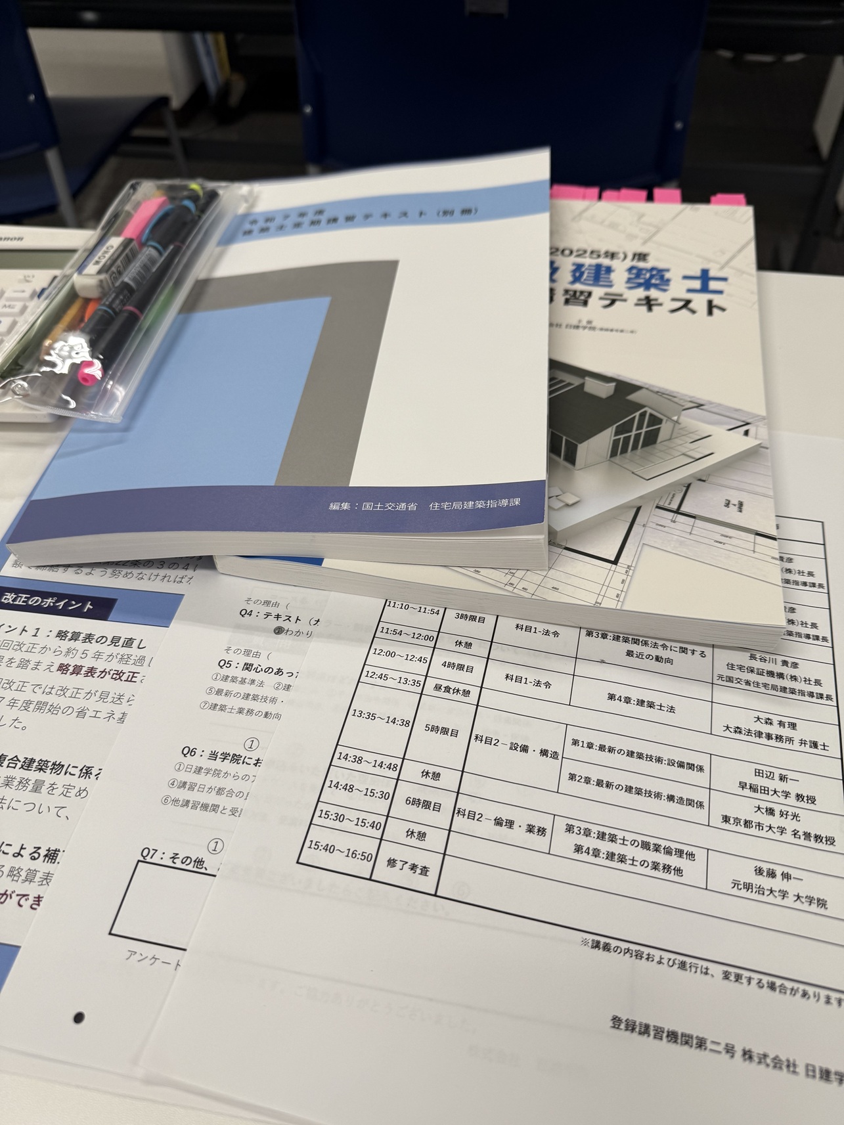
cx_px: 422
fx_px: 780
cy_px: 562
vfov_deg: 71.6
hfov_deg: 56.8
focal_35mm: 24
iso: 80
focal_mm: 6.76
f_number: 1.78
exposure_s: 1/365
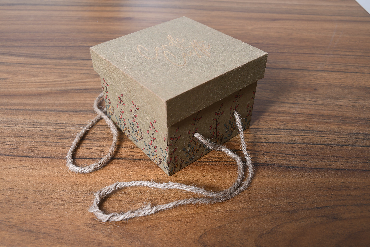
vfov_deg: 40.0
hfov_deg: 57.2
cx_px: 185
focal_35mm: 33
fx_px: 339
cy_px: 124
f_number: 8
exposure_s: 1/160
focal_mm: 22
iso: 125
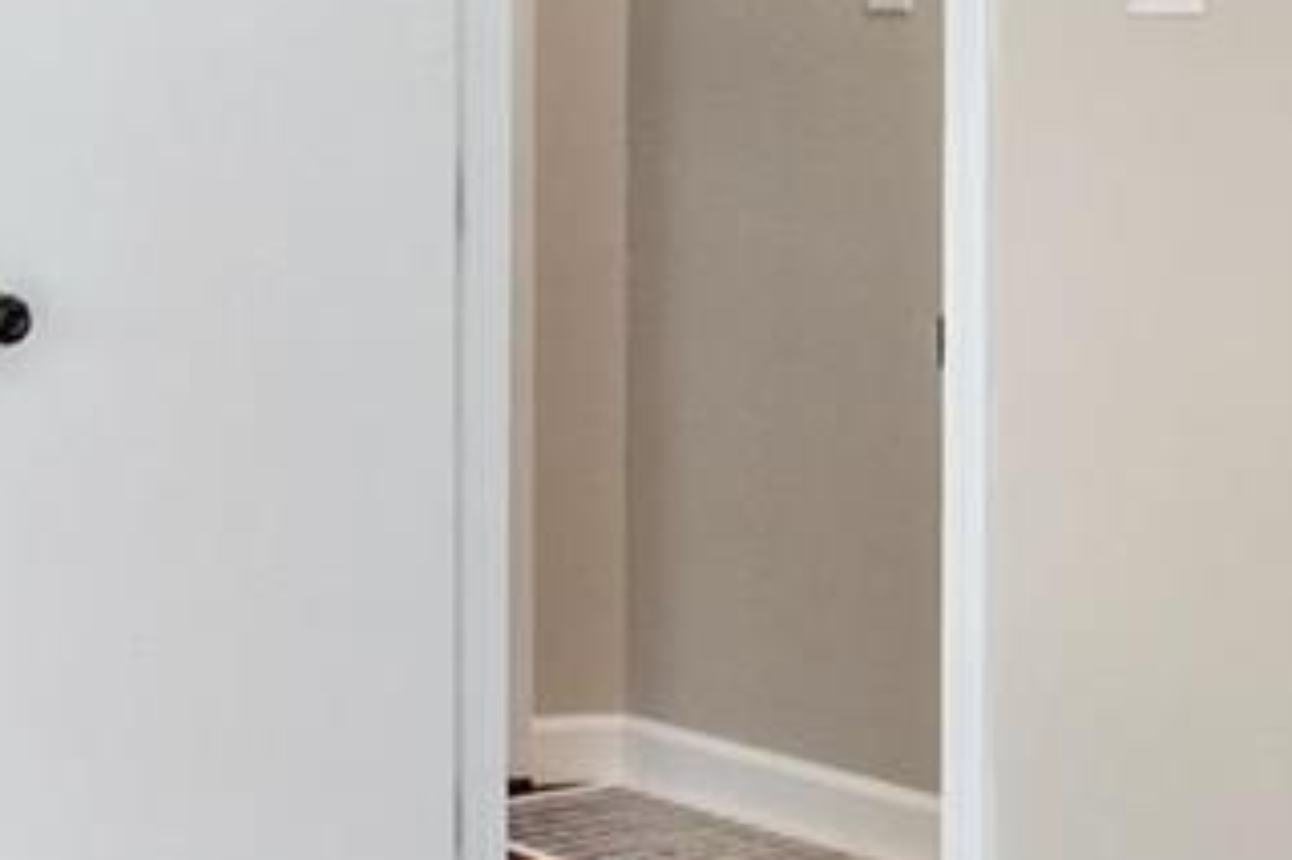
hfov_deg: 23.1
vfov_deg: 16.9
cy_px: 166
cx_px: -295
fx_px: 2870
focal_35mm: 80
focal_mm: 8
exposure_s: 1/30
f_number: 6.3
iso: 400
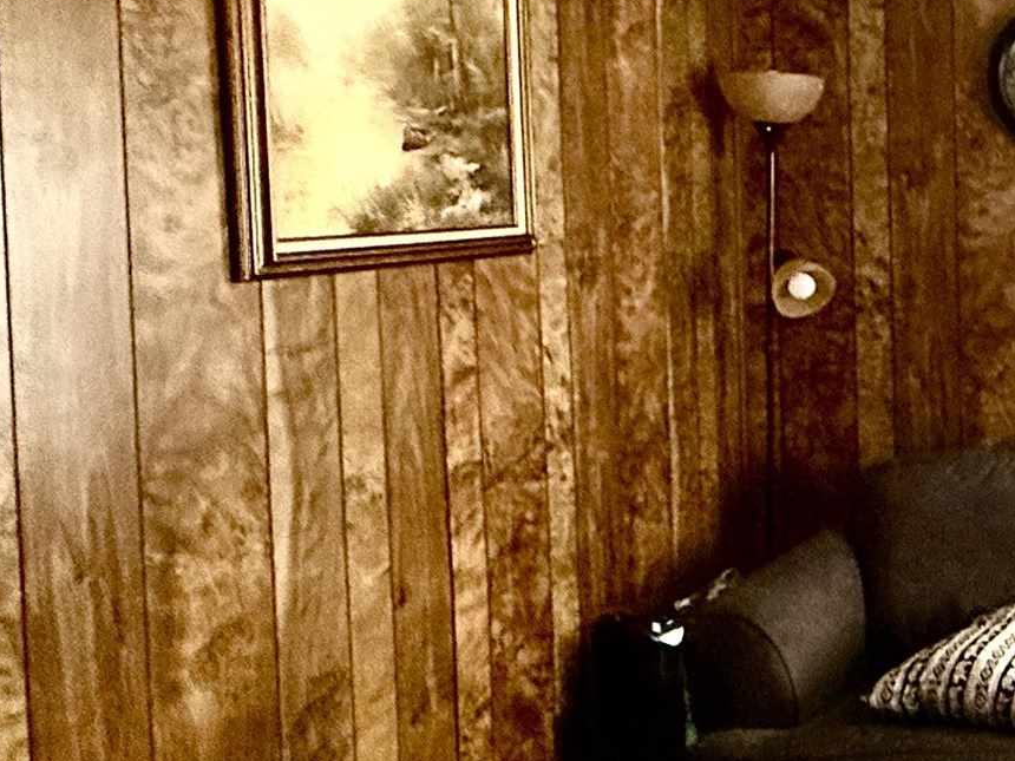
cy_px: 265
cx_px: 1318
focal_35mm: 50
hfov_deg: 30.3
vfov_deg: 28.9
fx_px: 1466
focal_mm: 2.22
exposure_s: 1/85
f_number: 2.2
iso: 320
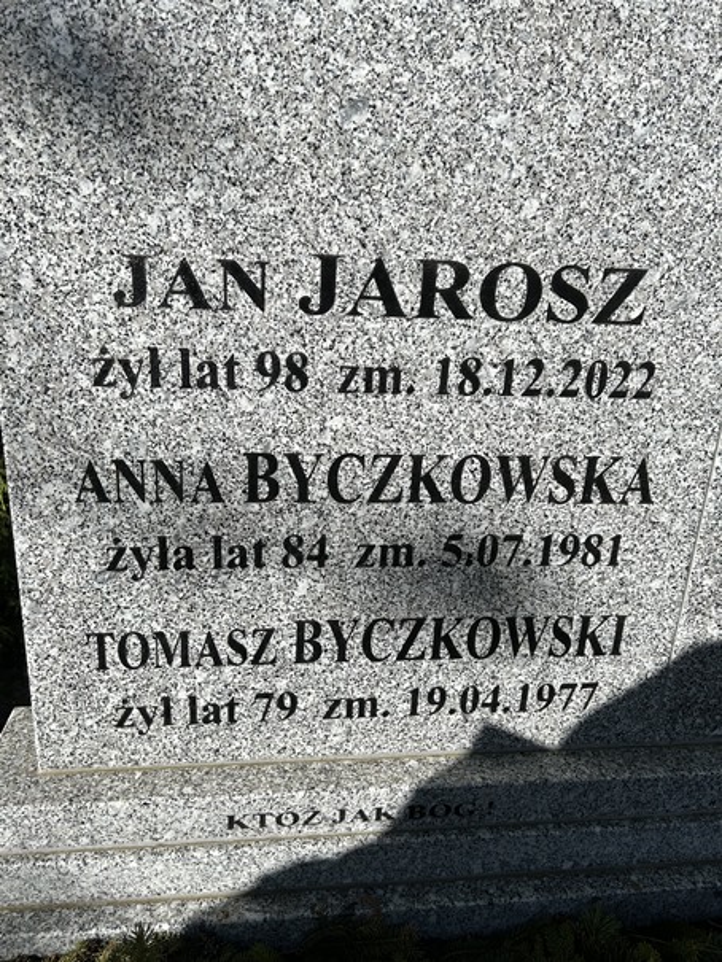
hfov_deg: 53.1
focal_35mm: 26
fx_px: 723
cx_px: 361
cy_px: 481
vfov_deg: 67.3
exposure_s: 1/4274
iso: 50
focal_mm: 5.7
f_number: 1.5
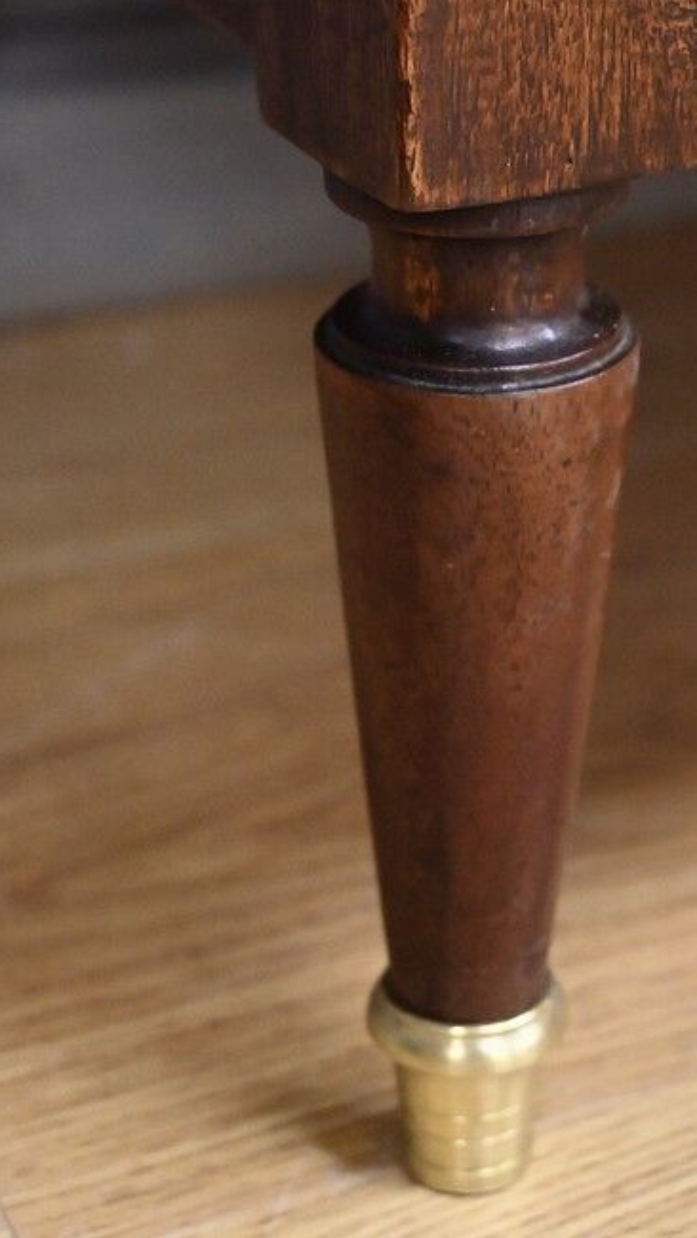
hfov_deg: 14.5
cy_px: 248
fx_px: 2725
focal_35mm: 83
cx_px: 501
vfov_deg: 25.2
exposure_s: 1/100
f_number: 5.6
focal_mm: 43
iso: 5000
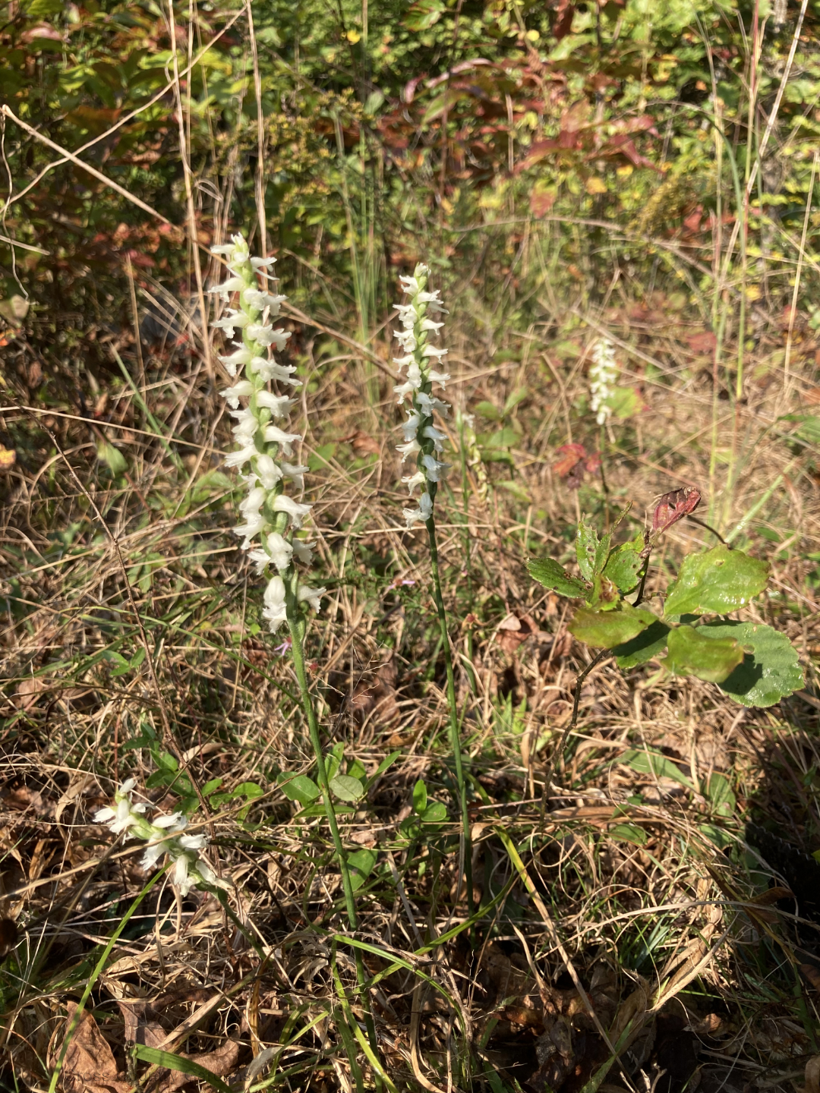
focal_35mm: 28
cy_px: 546
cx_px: 410
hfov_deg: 49.7
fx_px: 884
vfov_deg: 63.4
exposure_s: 1/889
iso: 20
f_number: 1.8
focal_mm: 4
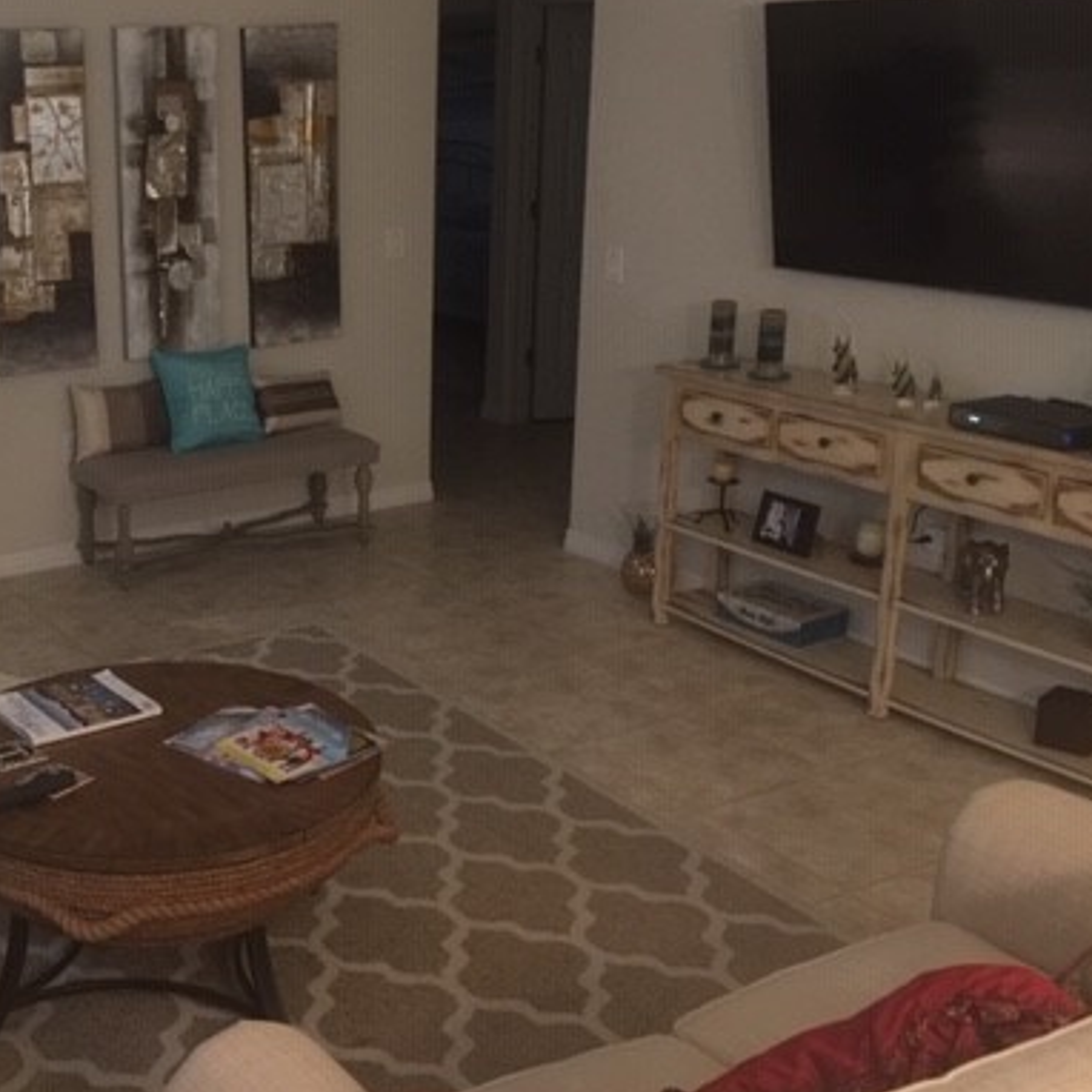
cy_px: 509
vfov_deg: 39.1
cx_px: 197
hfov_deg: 37.6
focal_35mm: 43
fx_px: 1535
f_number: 2.2
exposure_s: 1/10
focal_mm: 4.15
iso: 125
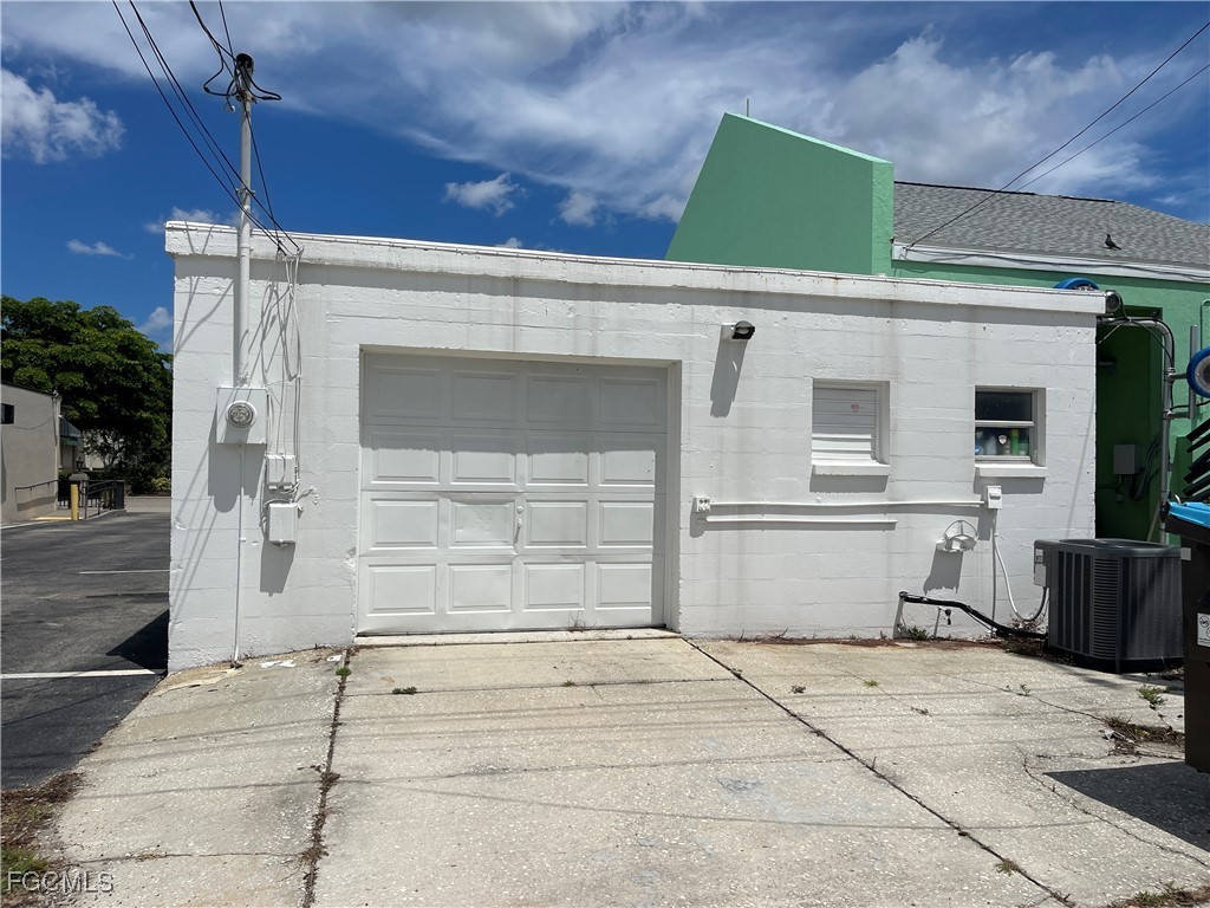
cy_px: 454
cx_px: 605
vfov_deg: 54.9
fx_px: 874
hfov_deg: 69.4
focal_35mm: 25
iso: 40
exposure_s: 1/12048
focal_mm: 5.1
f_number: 1.6
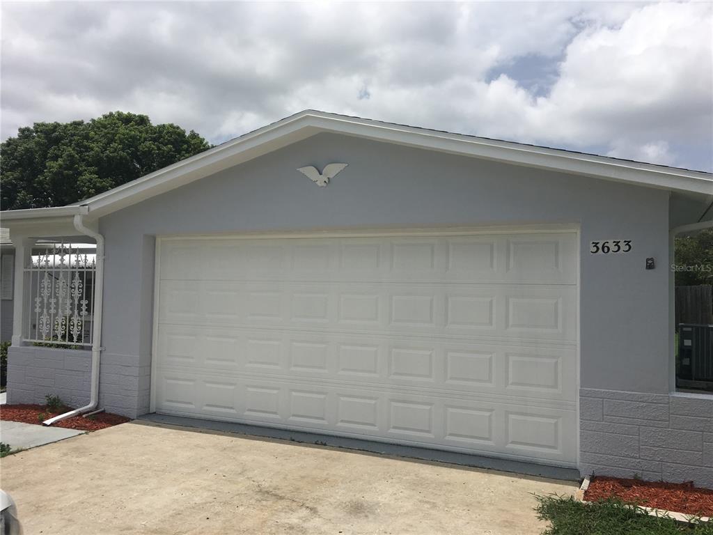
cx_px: 356
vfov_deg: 48.2
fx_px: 597
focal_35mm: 29
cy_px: 268
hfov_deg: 61.7
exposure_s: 1/3663
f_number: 2.2
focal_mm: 4.15
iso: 25
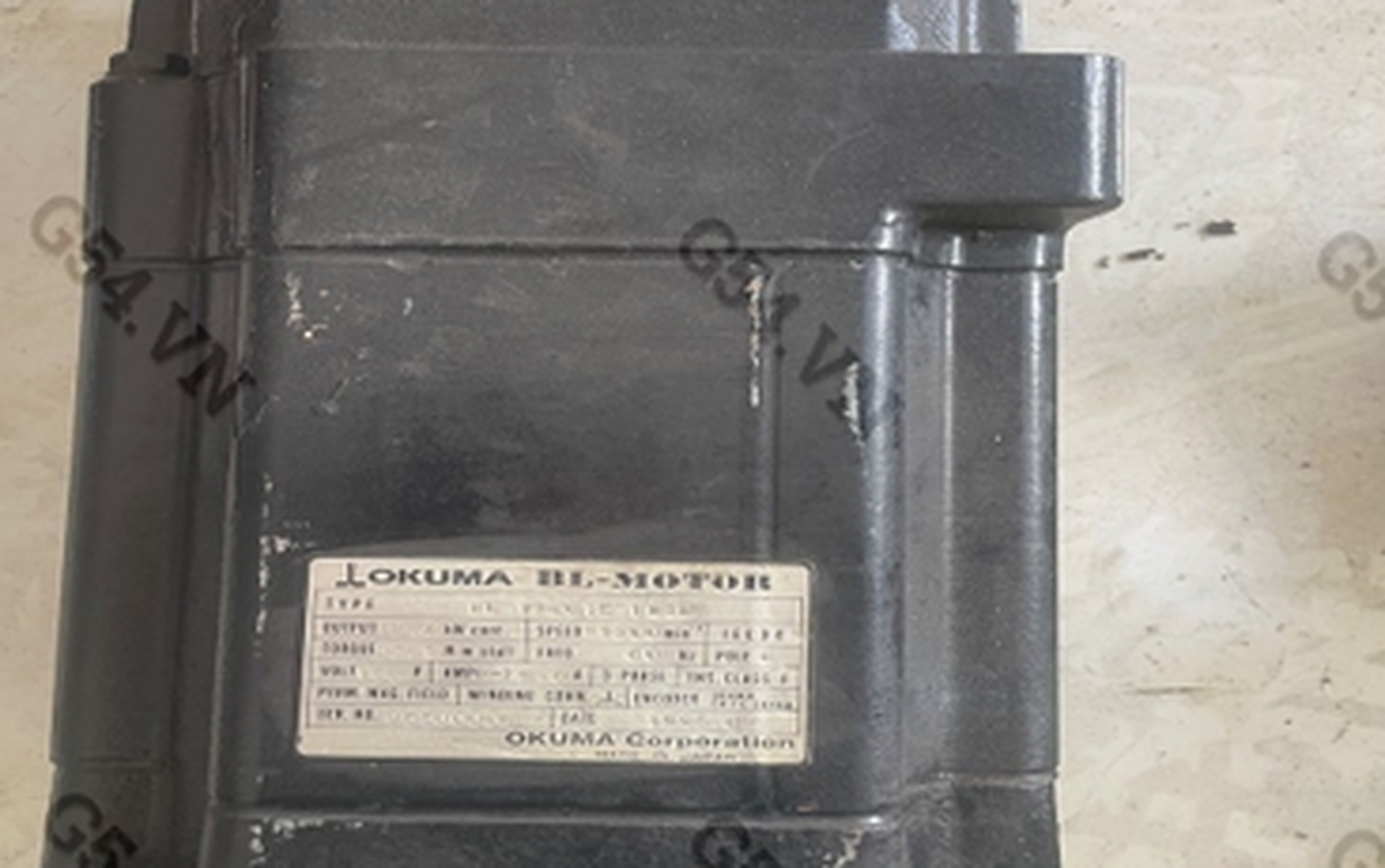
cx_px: 517
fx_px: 1360
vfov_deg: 35.2
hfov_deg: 53.4
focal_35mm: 36
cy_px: 328
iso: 125
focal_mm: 4.2
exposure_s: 1/83
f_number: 1.6
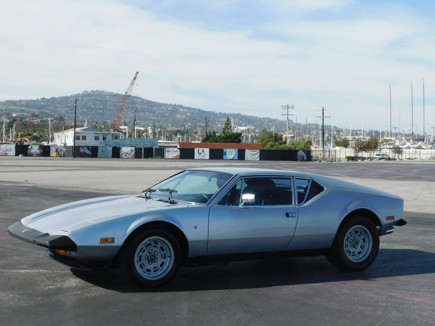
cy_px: 163
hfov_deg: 32.7
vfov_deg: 24.8
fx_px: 741
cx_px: 218
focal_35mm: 59
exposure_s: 1/800
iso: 125
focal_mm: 10.4
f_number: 4
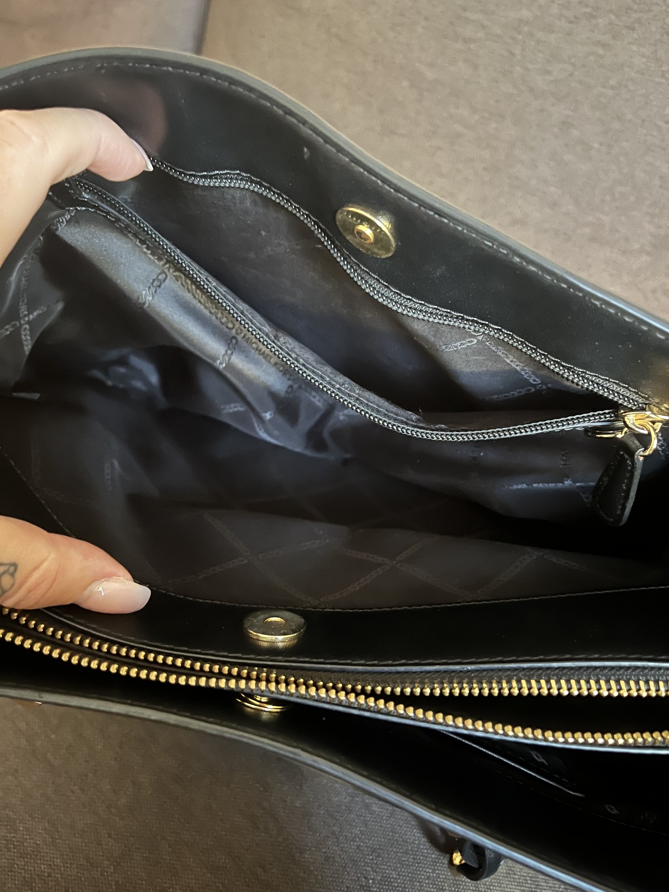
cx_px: 334
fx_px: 670
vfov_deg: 67.3
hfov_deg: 53.1
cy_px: 446
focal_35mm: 26
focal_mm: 5.1
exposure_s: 1/5
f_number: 1.6
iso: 1000
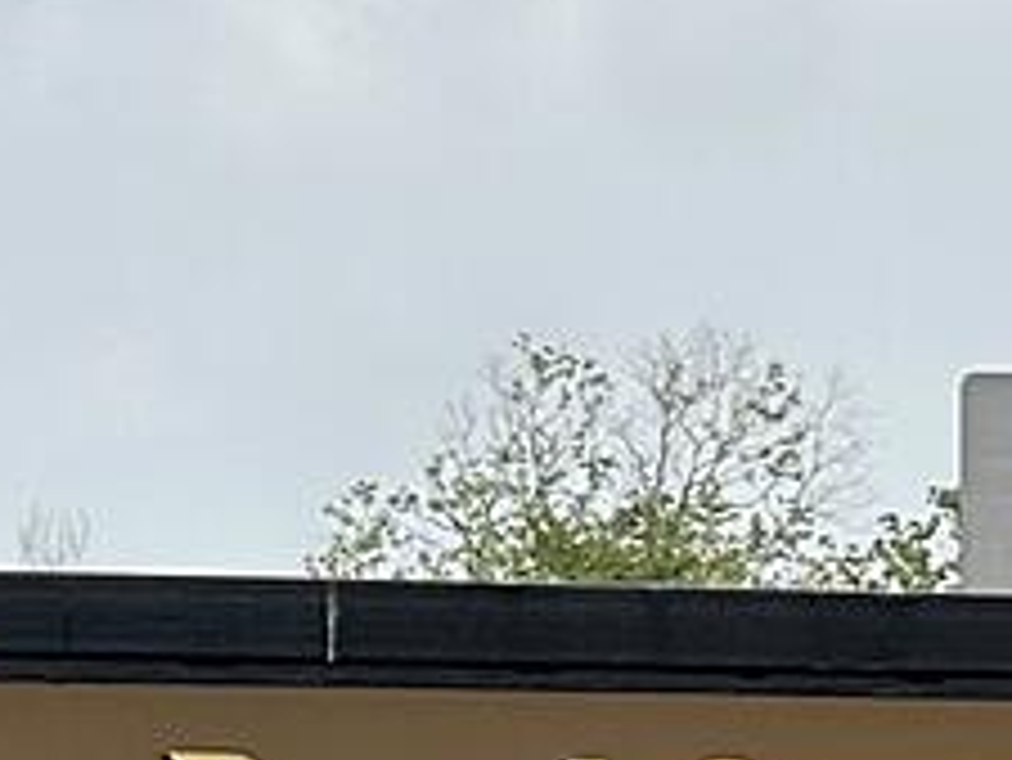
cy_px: 1264
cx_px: -135
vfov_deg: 4.2
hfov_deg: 5.6
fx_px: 10238
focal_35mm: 350
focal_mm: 9
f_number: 2.8
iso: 32
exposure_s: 1/763
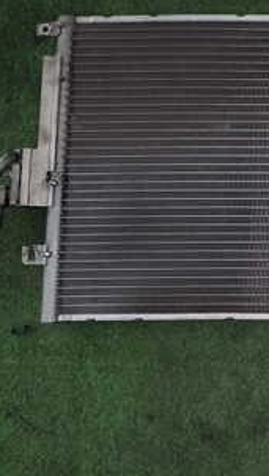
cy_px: 189
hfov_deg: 16.4
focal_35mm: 69
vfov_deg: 30.5
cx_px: 368
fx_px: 873
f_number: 7.1
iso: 250
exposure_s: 1/30
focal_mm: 5.79
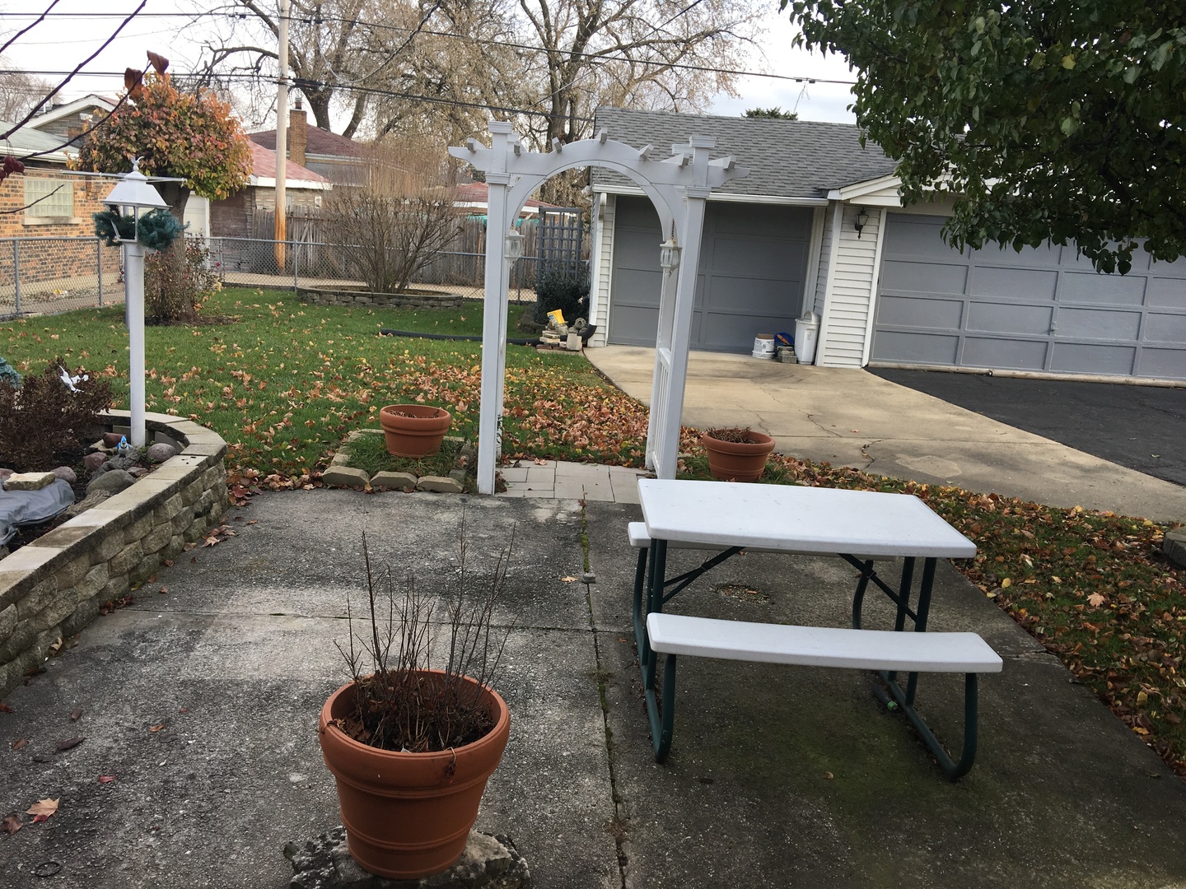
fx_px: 994
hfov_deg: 61.7
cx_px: 593
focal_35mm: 29
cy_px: 444
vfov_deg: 48.2
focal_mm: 4.15
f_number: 2.2
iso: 25
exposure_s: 1/394
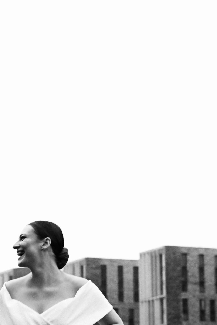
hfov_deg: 8.9
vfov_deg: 13.2
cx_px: -41
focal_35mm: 153
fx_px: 1383
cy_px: 334
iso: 500
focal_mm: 61
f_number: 6.3
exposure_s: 1/200
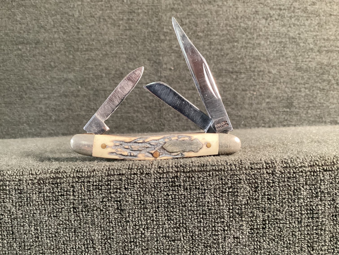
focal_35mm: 31
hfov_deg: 58.3
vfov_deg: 45.4
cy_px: 128
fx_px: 304
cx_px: 170
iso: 400
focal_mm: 3.3
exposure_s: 1/40
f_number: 2.4
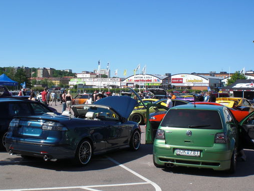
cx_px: 108
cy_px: 79
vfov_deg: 30.2
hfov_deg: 39.6
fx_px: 352
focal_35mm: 48
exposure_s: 1/320
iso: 64
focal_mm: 6.3
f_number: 5.6
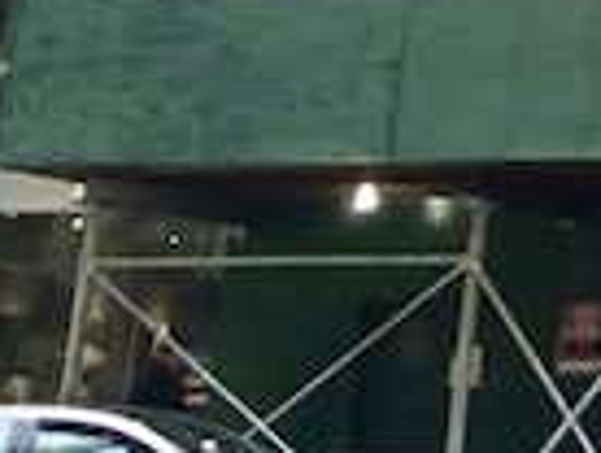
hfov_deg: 13.2
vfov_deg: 11.1
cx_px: 1254
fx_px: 2191
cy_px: -335
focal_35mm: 126
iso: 50
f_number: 2.2
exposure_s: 1/30
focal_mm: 4.15
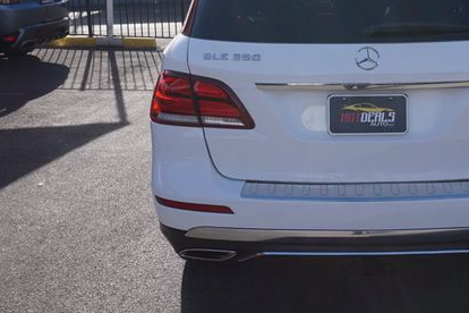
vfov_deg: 26.4
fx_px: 664
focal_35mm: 51
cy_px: 112
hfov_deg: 38.0
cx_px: 347
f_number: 7.1
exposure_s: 1/250
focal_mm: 22
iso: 100
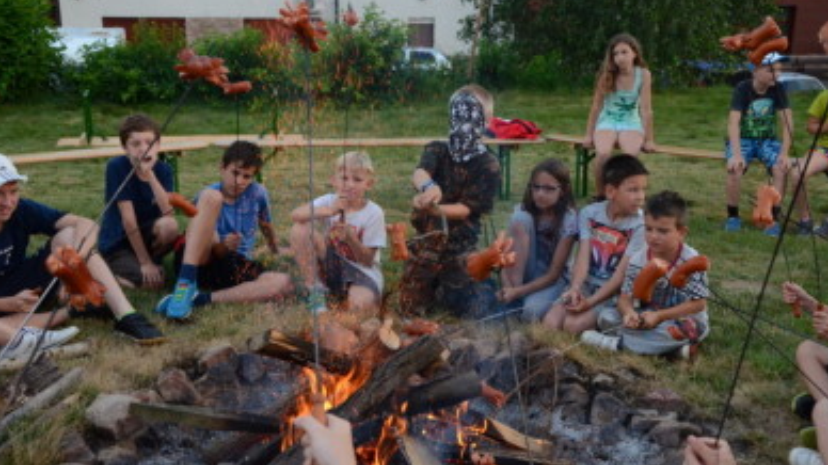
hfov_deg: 48.4
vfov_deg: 28.3
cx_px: 416
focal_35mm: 42
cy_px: 219
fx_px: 922
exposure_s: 1/160
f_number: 6.3
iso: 1250
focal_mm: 26
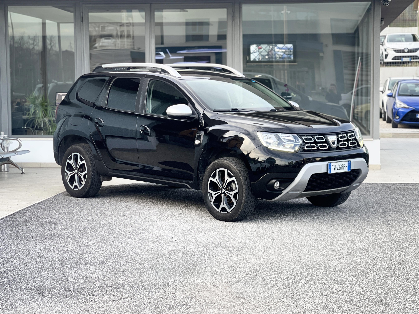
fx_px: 775
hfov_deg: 30.3
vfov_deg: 22.9
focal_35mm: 64
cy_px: 157
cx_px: 210
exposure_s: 1/121
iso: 64
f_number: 2.2
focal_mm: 7.5
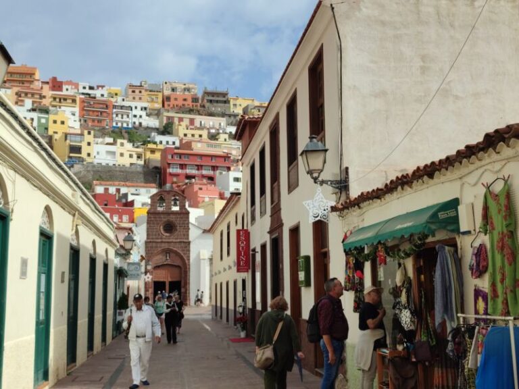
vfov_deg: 56.8
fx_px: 360
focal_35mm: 24
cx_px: 260
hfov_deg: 71.6
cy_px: 194
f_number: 1.89
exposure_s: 1/824
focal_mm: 5.89
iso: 50
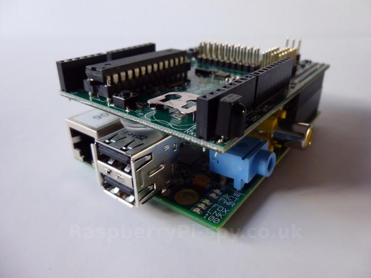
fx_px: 279
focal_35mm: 26
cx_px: 186
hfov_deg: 67.3
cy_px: 139
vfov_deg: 53.1
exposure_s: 1/60
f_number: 3.1
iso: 200
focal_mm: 4.5
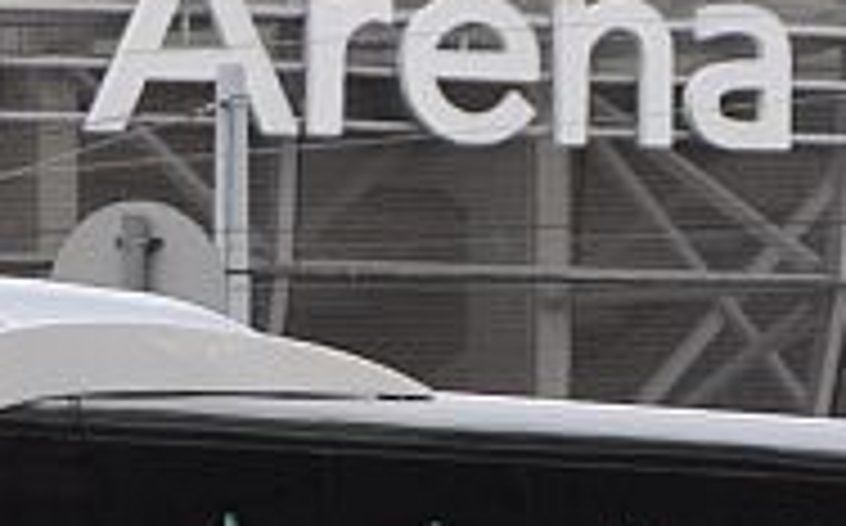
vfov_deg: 1.4
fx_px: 21069
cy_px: 746
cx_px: 58
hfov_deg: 2.3
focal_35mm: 915
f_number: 5.6
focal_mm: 105
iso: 400
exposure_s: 1/1000
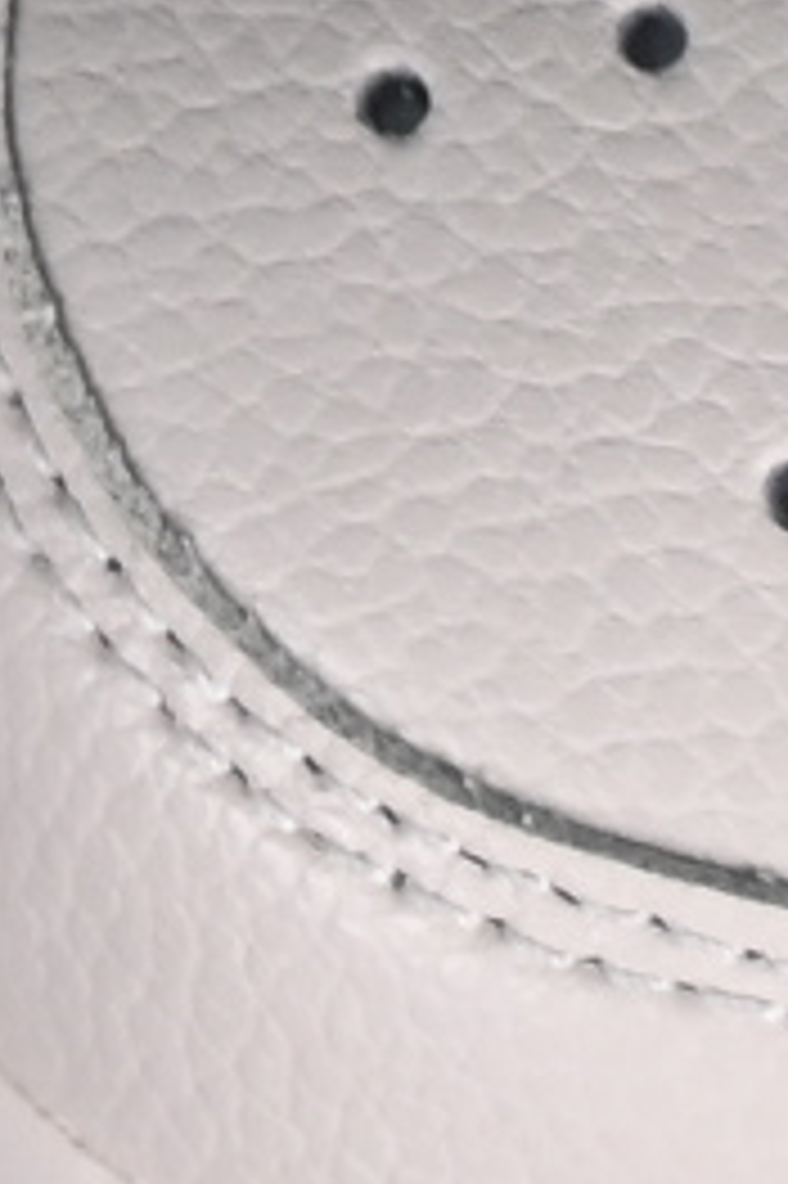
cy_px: -1697
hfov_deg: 1.7
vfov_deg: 2.6
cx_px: 3832
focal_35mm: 795
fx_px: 26135
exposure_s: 1/80
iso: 160
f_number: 7.1
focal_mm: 50
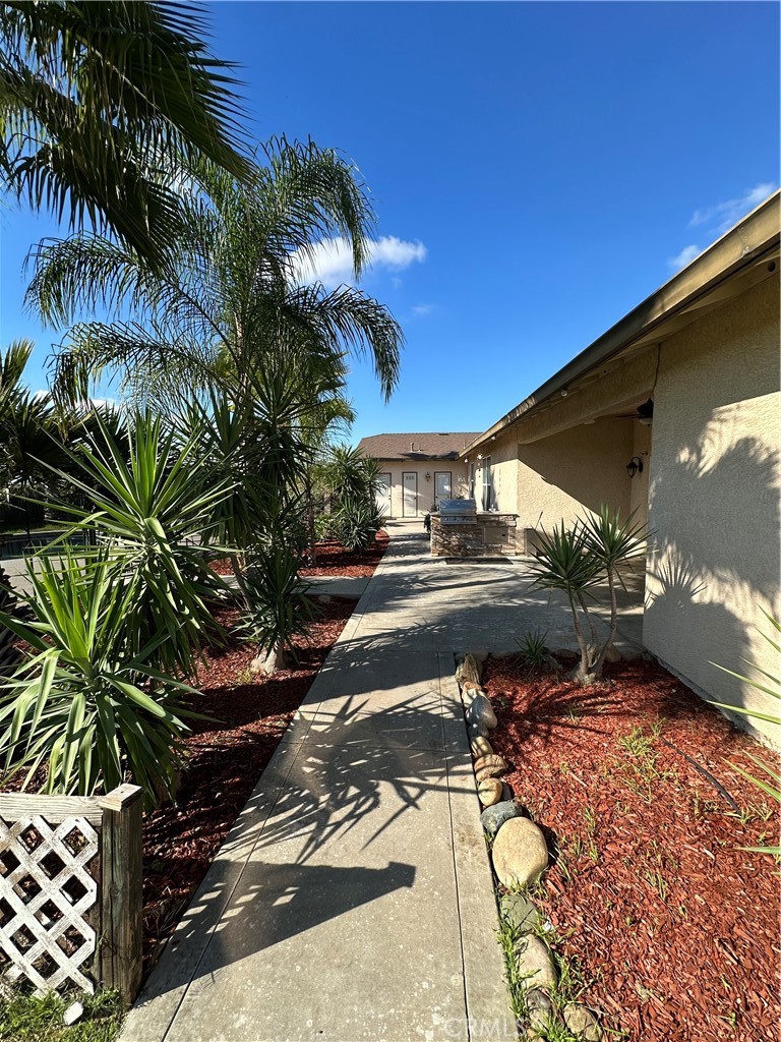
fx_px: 421
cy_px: 521
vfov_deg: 102.1
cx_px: 390
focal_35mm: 14
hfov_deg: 85.7
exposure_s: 1/1221
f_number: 2.2
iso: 50
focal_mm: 2.22
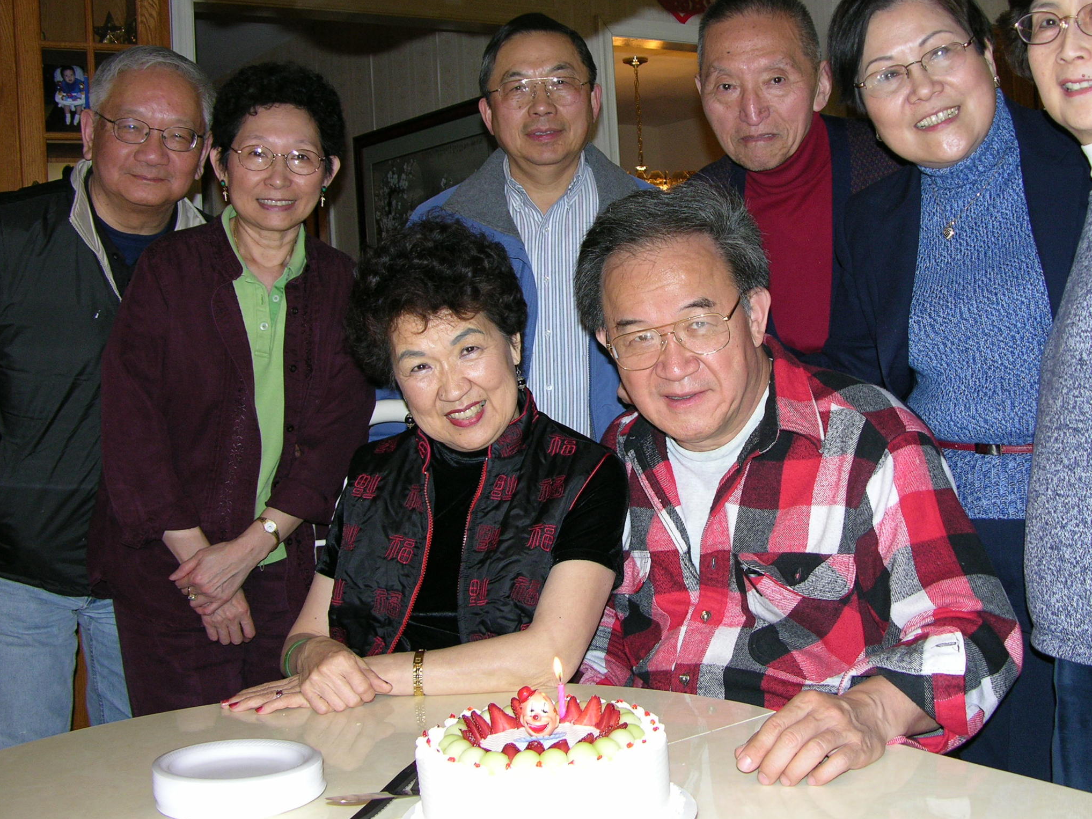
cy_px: 358
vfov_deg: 33.6
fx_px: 1356
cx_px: 651
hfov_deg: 43.6
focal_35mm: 43
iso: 100
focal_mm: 8.9
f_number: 2.8
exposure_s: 1/60.1
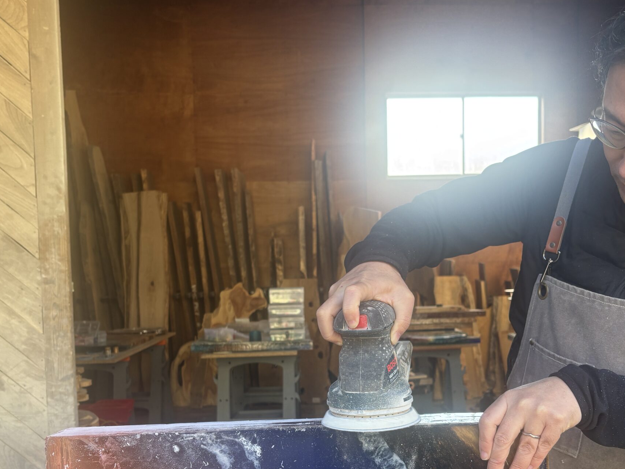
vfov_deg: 36.4
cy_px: 315
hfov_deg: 47.8
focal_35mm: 39
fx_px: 704
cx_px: 331
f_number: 1.6
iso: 64
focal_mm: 5.96
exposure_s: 1/121
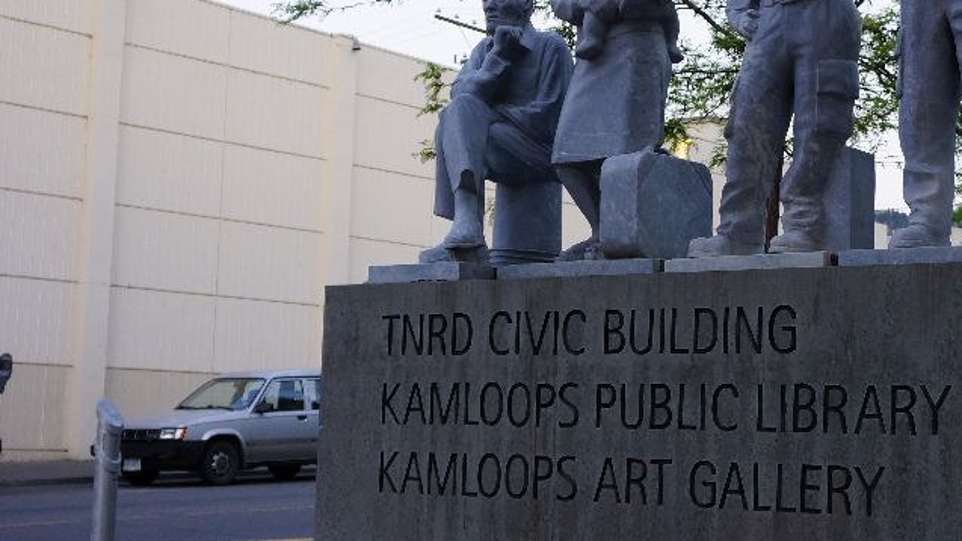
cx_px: 713
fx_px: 1862
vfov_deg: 16.5
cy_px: 234
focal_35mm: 73
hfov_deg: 28.6
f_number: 4
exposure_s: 1/60
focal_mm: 25
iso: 500
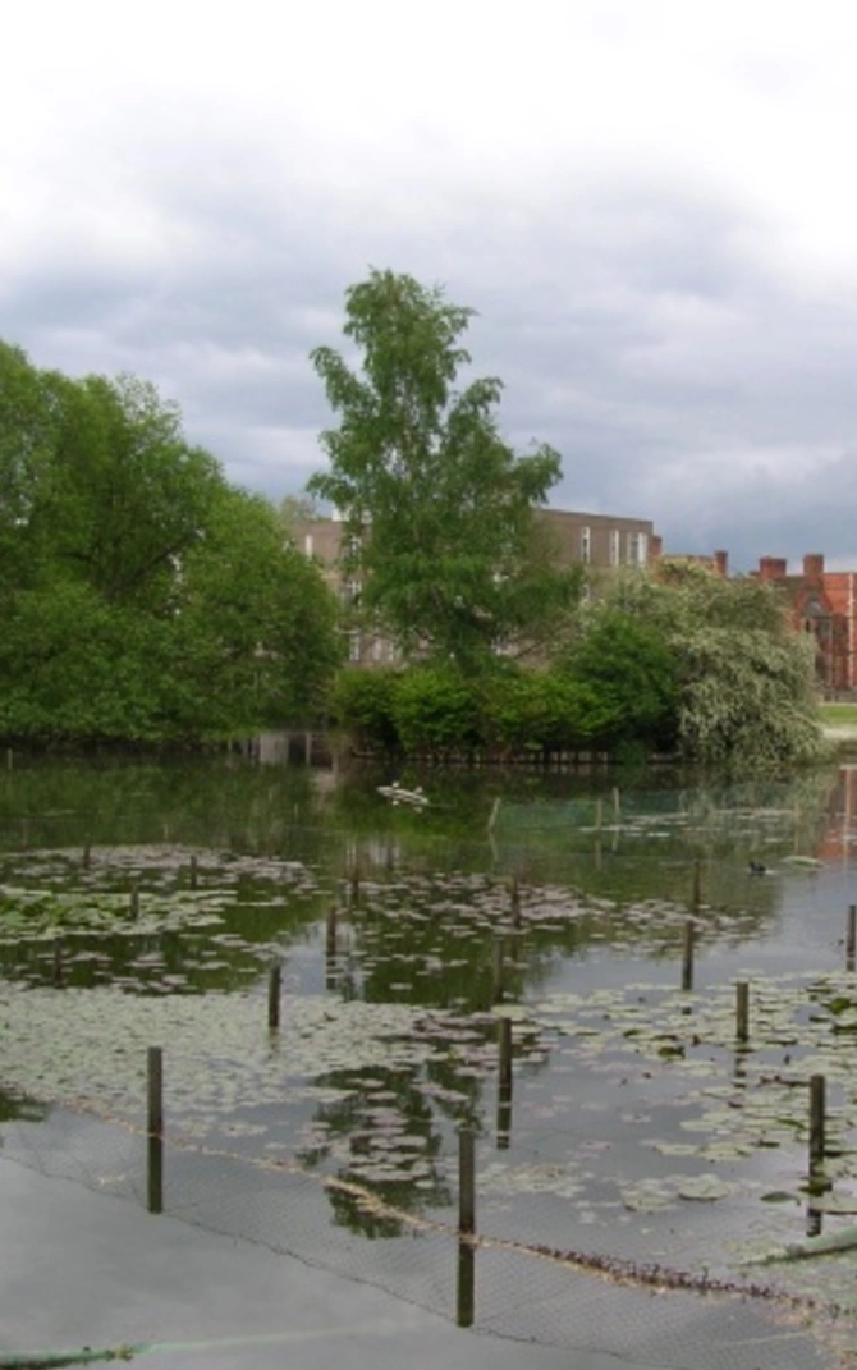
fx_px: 1867
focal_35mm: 50
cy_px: 686
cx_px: 702
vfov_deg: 40.3
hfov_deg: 25.3
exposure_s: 1/122
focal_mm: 5.8
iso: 50
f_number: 2.8
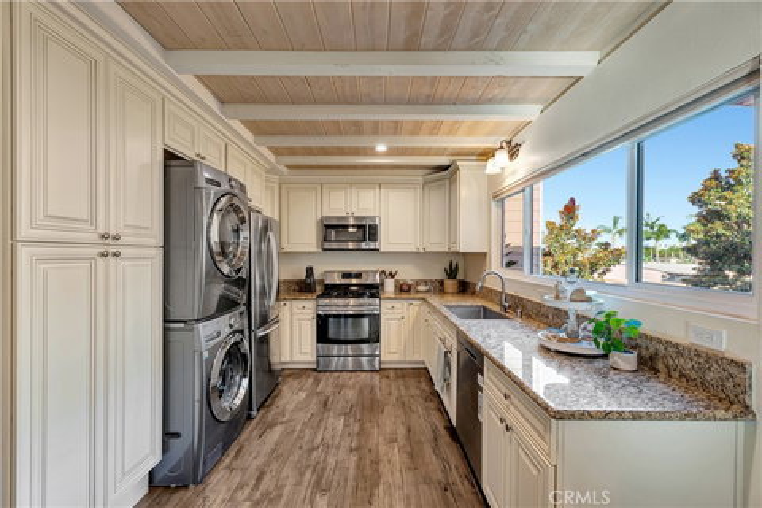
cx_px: 381
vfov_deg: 77.3
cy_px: 254
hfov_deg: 100.4
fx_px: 317
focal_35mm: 15
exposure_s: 1/6
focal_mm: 10
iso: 100
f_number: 5.6
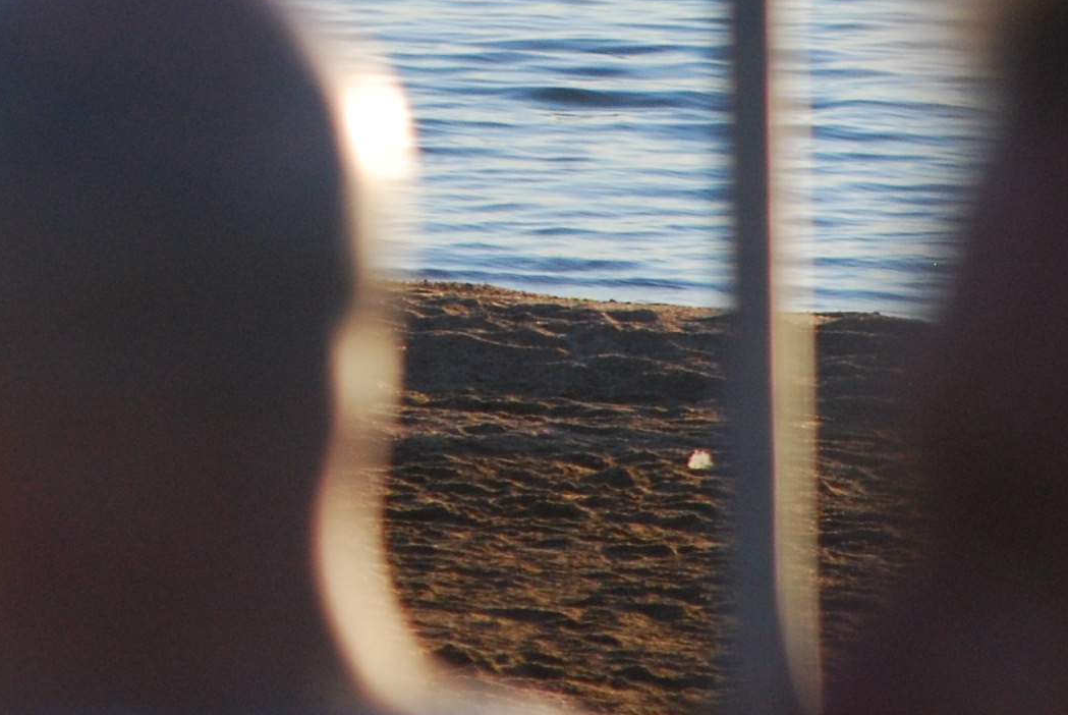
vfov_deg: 1.5
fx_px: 27140
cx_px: -136
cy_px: -515
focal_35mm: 914
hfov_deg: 2.3
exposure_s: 1/640
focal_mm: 165
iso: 400
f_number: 8
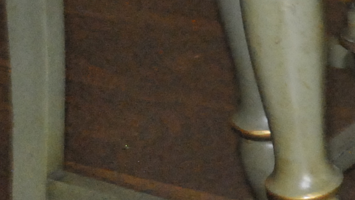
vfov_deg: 5.3
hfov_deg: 8.6
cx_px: 815
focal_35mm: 230
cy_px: 188
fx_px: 2162
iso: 1600
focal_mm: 29
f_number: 6.3
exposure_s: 1/40
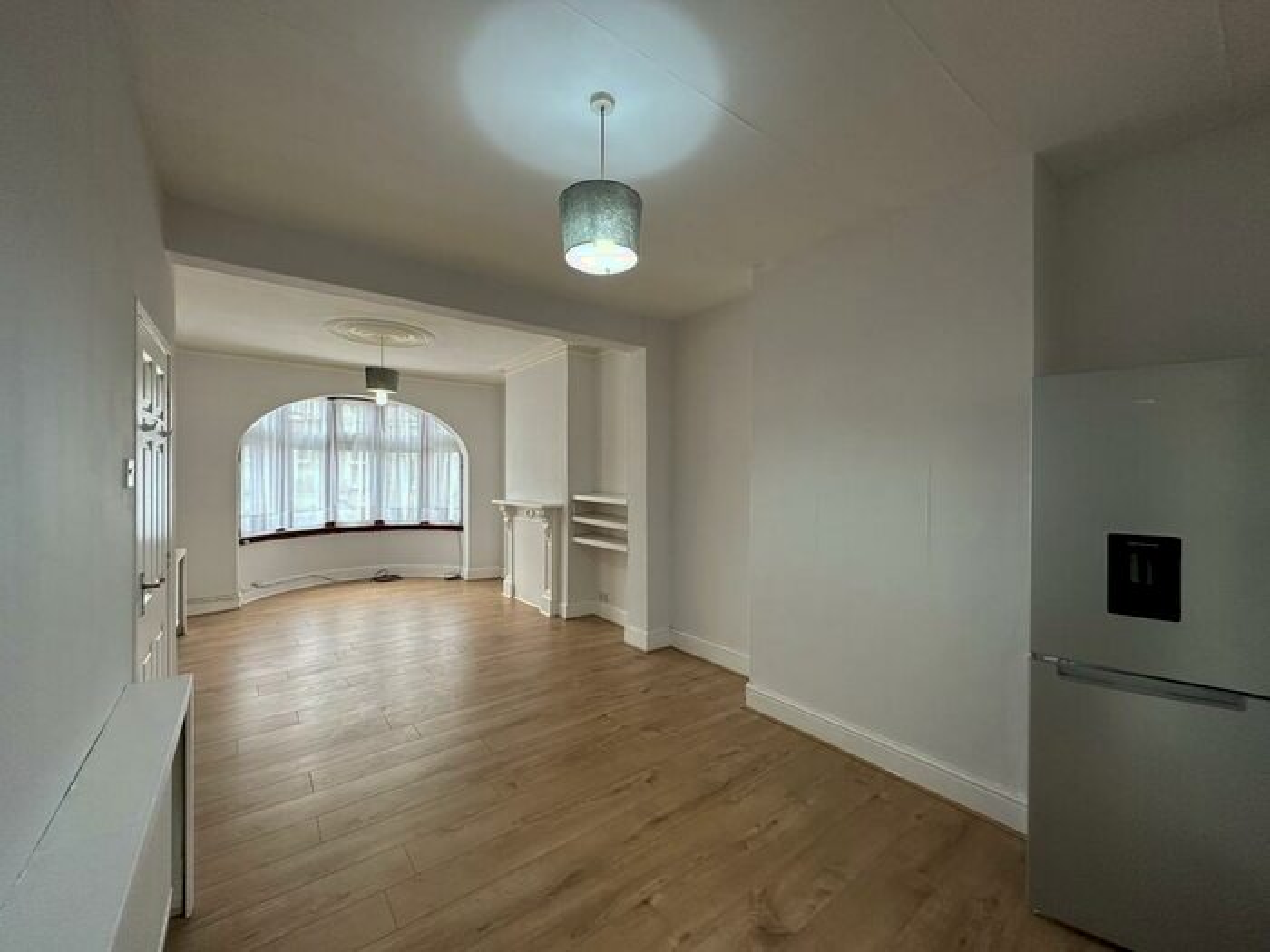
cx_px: 635
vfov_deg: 85.7
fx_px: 514
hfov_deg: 102.1
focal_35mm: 14
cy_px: 476
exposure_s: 1/50
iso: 160
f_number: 2.2
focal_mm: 2.22
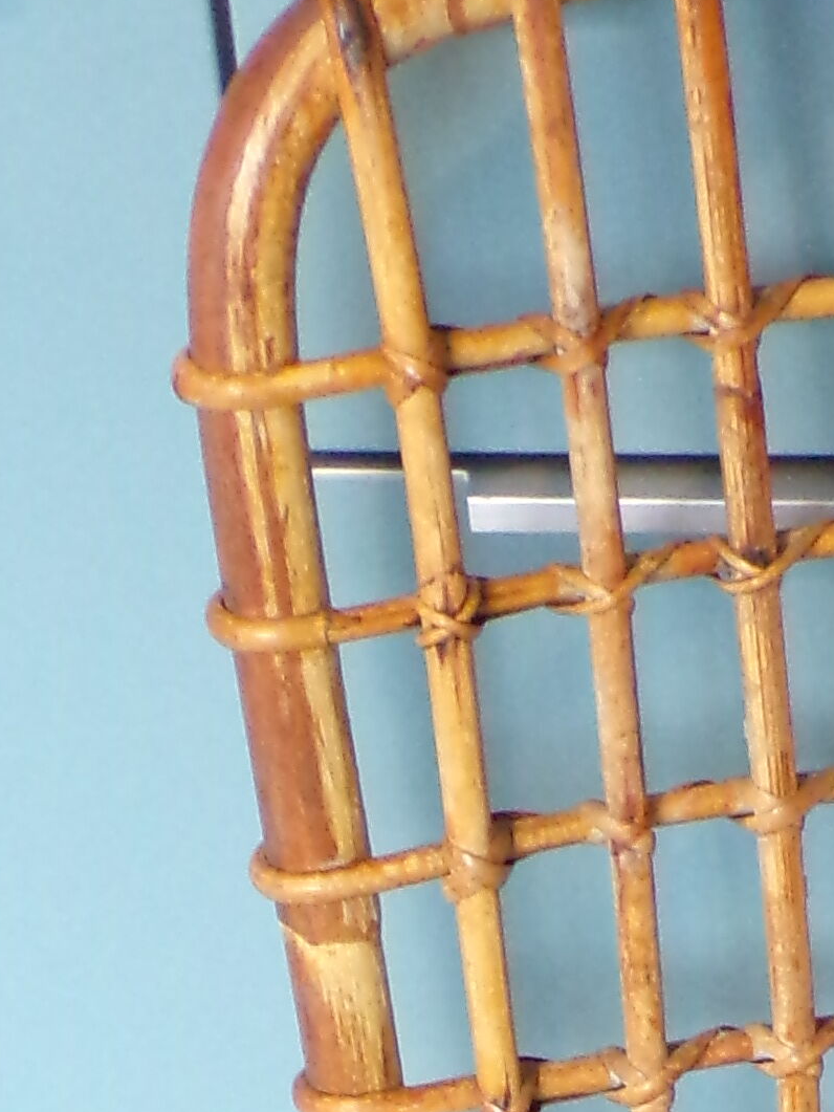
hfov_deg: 10.4
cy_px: 1745
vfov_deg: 13.3
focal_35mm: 139
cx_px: 1147
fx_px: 4464
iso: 400
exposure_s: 1/12
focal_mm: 5.8
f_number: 3.2
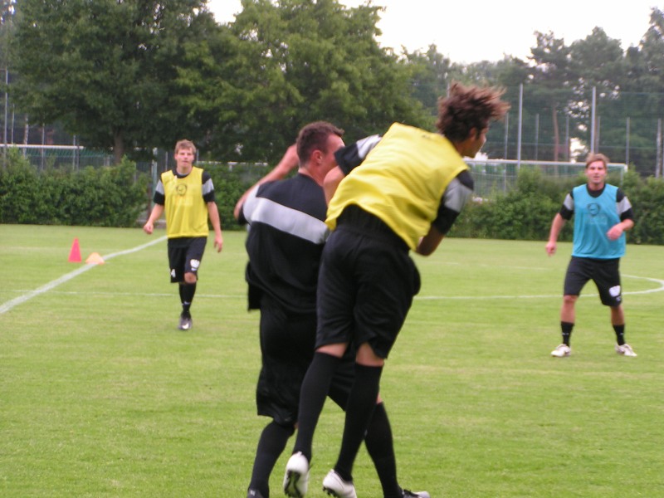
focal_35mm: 114
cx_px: 332
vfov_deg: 13.0
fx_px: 2187
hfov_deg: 17.3
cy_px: 249
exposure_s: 1/160
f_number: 3.5
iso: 50
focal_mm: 17.4
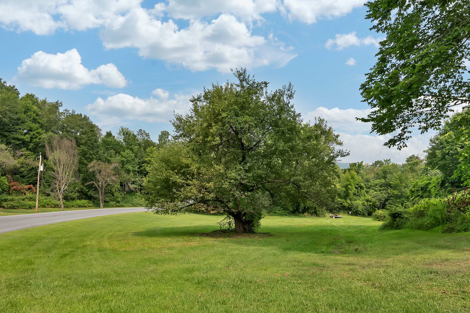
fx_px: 339
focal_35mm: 26
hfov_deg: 69.3
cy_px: 170
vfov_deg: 49.5
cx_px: 251
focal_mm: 17
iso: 640
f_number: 9
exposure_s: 1/250
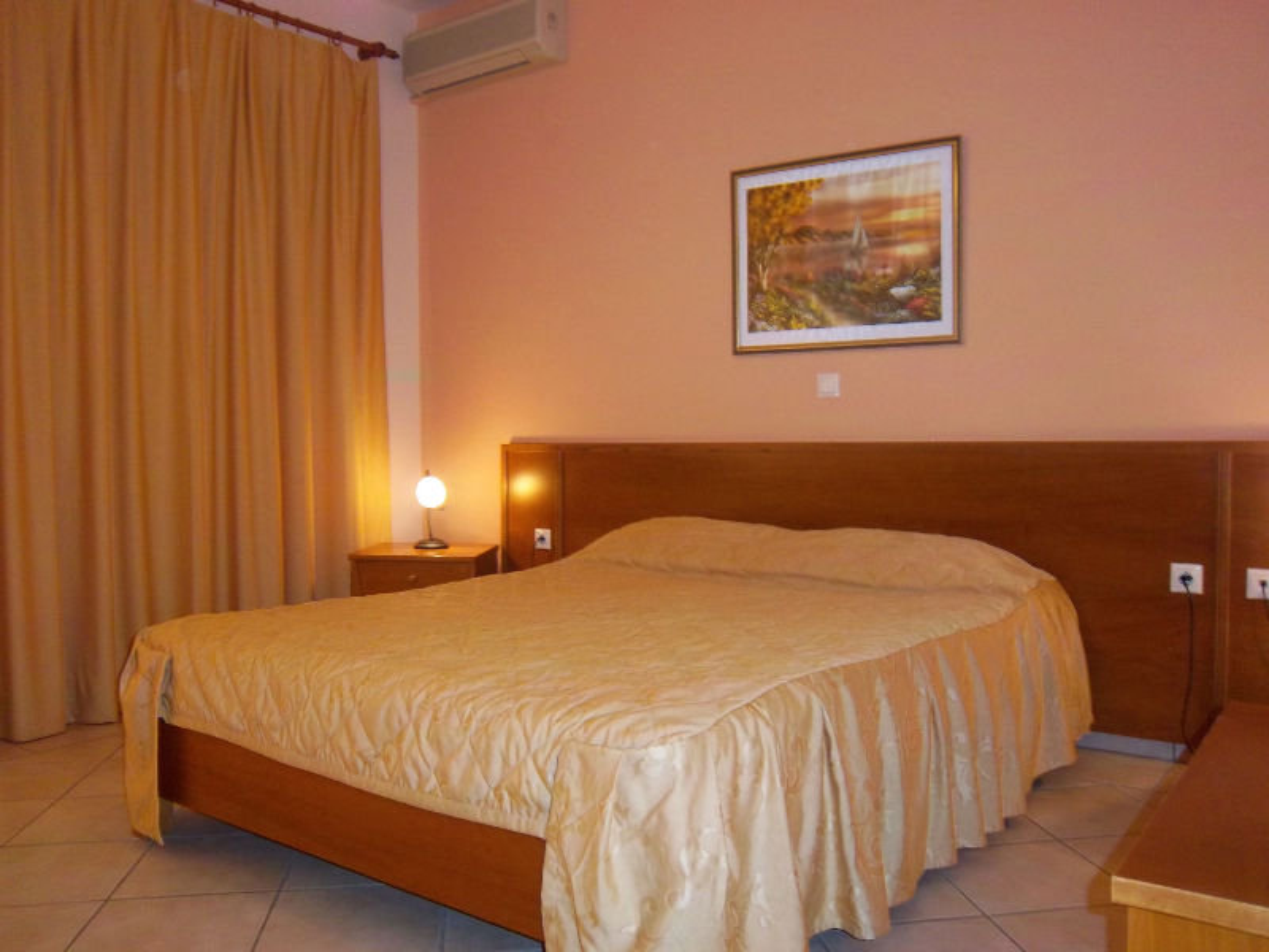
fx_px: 1026
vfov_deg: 49.7
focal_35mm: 28
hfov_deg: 63.4
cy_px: 476
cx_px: 634
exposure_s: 1/30
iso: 160
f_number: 3.5
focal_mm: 5.05
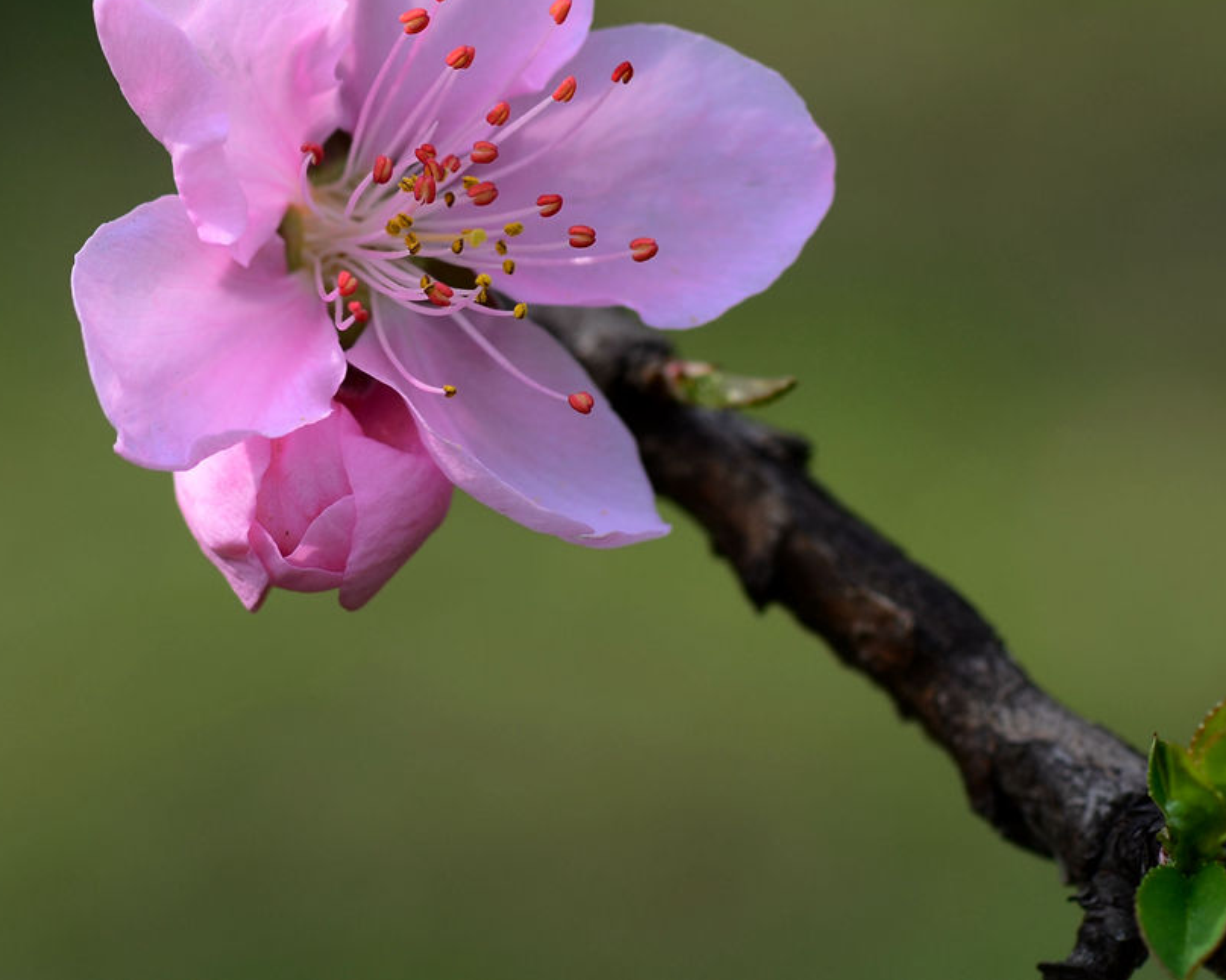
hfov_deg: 7.1
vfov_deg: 5.6
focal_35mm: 274
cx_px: 704
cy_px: 228
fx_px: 9935
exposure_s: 1/180
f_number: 5.6
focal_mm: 105
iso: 100
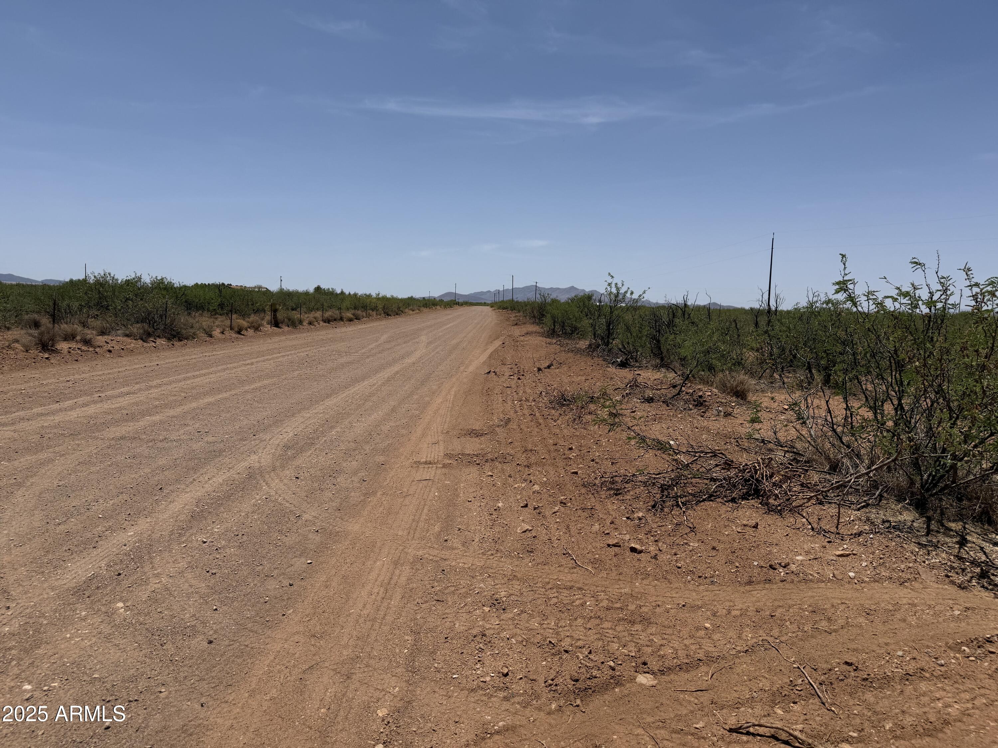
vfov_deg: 56.8
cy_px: 374
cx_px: 499
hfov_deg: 71.6
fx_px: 692
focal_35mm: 24
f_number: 1.78
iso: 80
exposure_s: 1/9091
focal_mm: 6.76
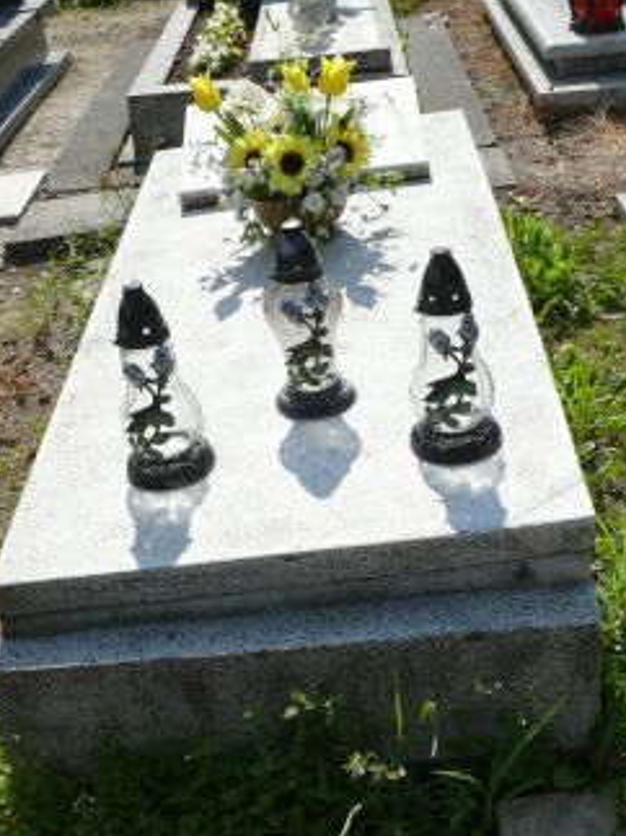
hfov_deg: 28.0
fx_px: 1255
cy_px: 445
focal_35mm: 52
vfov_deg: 36.8
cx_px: 316
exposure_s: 1/400
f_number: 5.6
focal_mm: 7.4
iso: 100
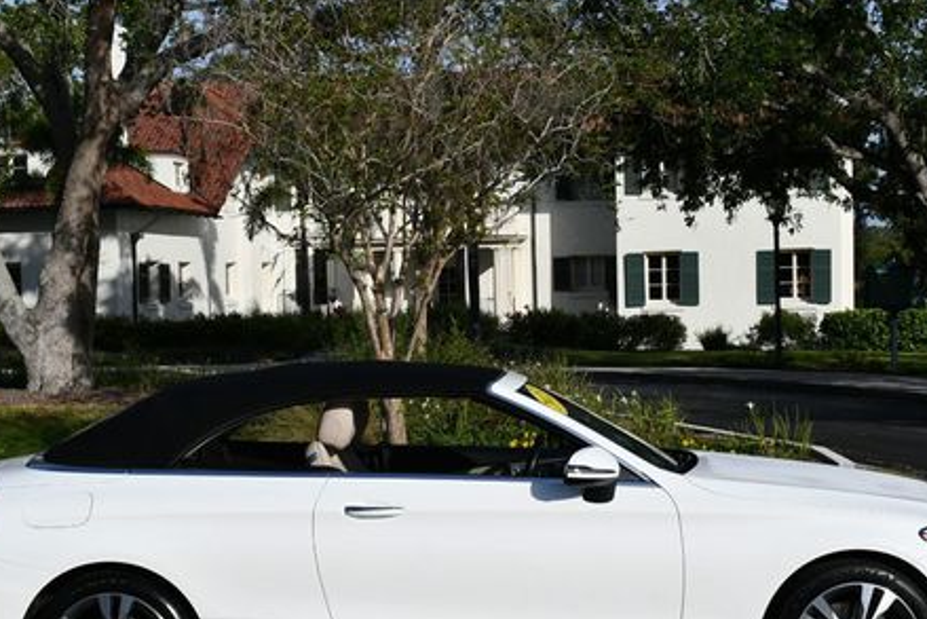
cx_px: 443
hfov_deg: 28.8
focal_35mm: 70
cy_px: 363
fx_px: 1803
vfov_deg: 19.5
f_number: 10
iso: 100
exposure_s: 1/400
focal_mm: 24
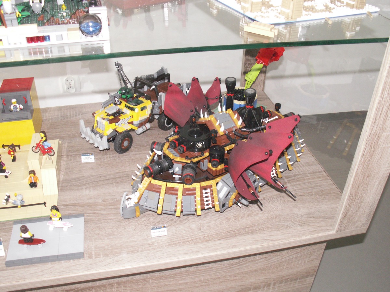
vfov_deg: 40.7
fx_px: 394
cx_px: 195
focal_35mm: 35
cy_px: 146
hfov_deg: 52.6
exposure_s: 1/60
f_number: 2.8
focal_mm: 5.86
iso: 160
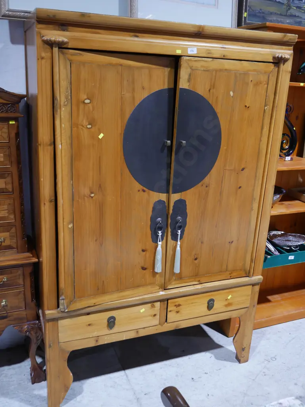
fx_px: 399
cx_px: 152
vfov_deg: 53.9
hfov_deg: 41.8
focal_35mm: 34
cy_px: 204
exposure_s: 1/60
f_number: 4
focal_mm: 17
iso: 640
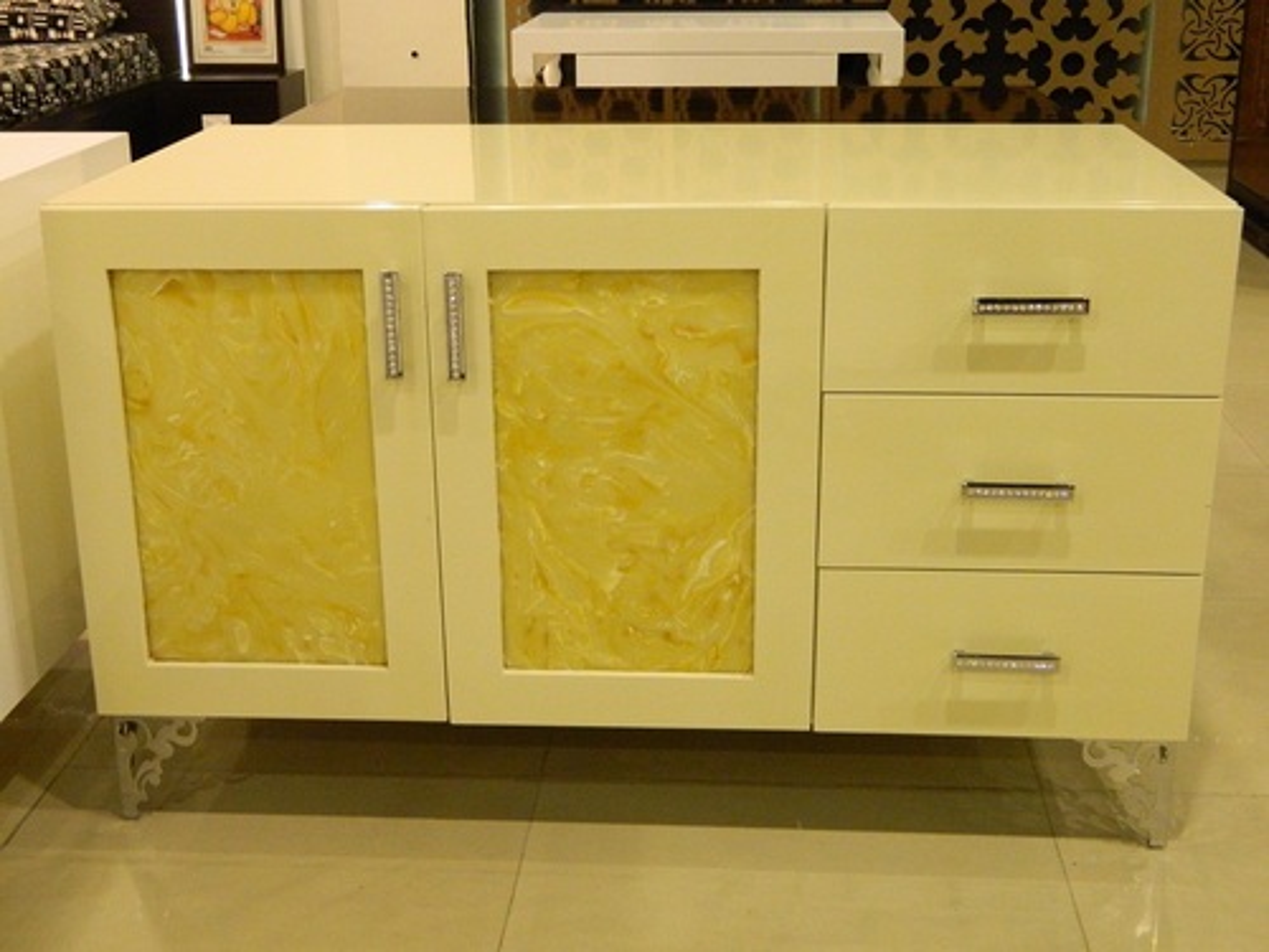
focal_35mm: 47
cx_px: 634
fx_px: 1723
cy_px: 476
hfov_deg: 40.4
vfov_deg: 30.9
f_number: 3.6
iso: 450
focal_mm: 8.4
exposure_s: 1/10
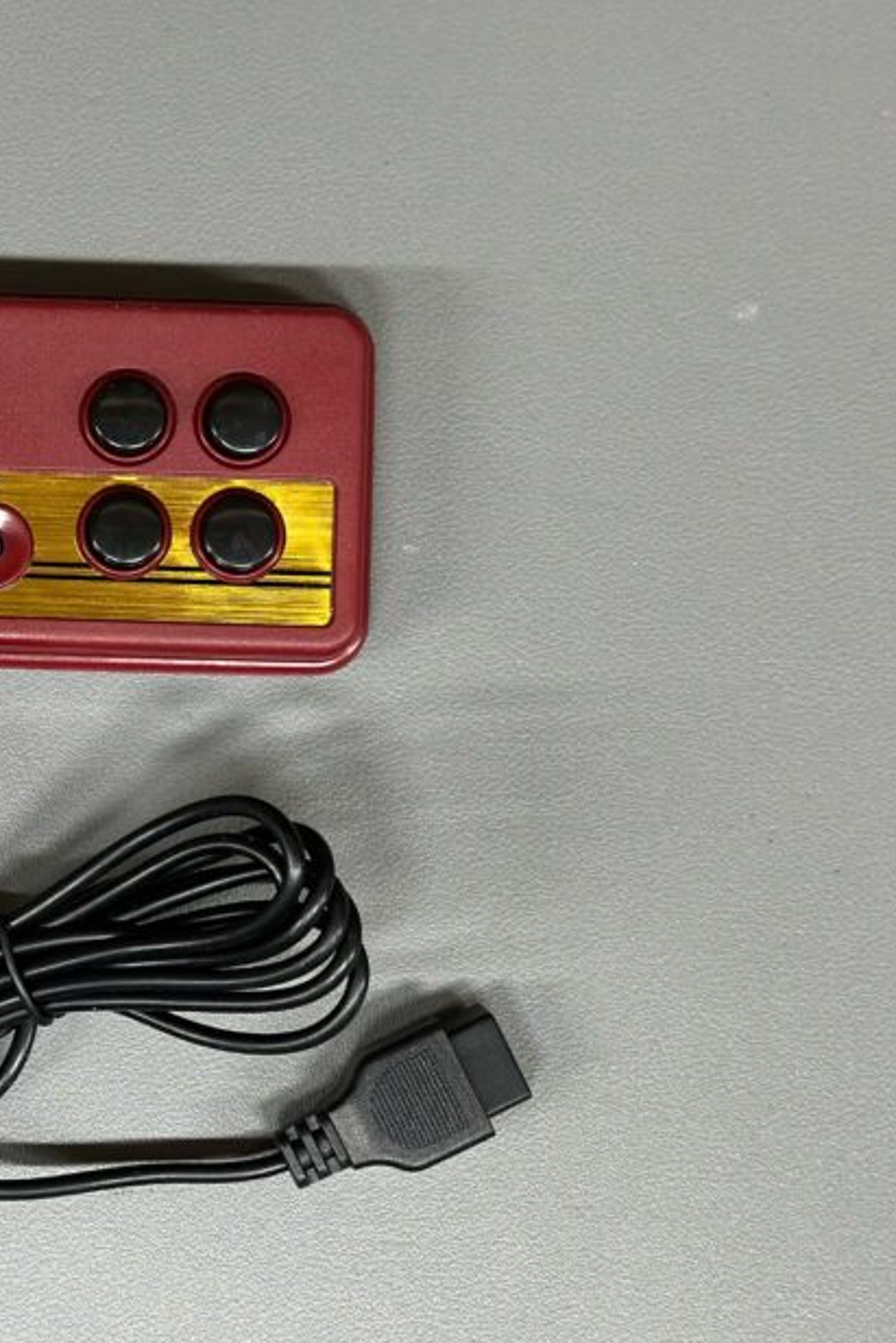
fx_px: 3097
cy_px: 693
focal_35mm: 83
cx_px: -50
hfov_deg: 16.1
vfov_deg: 24.5
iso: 250
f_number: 1.78
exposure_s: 1/60
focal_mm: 6.86
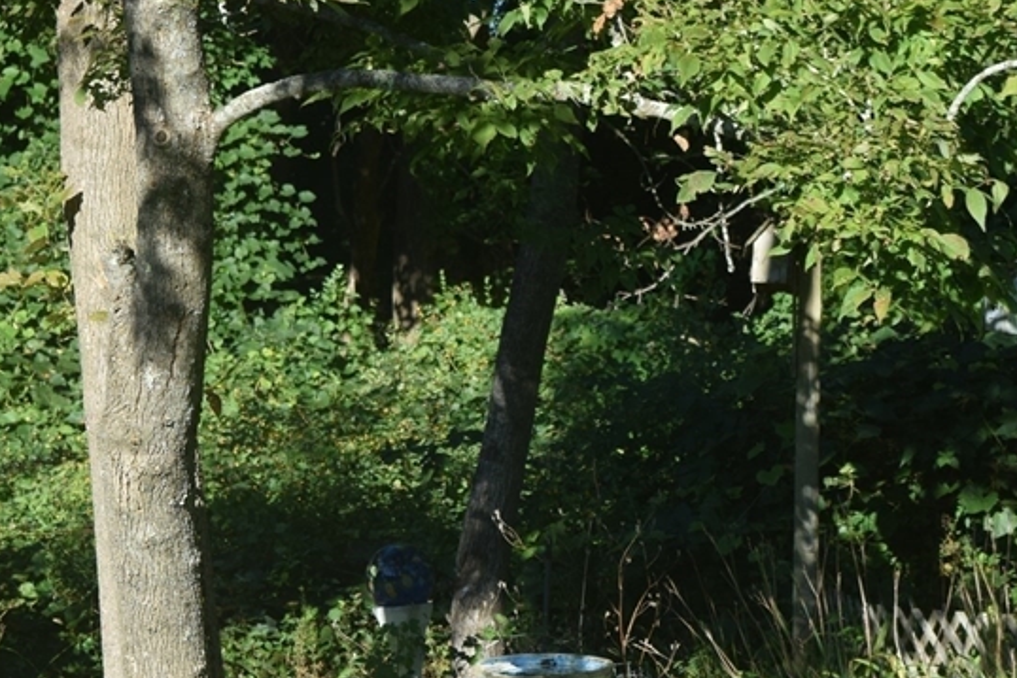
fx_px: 4435
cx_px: 762
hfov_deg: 13.0
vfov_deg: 8.7
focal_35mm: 157
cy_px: 573
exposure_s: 1/250
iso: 200
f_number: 8
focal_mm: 55
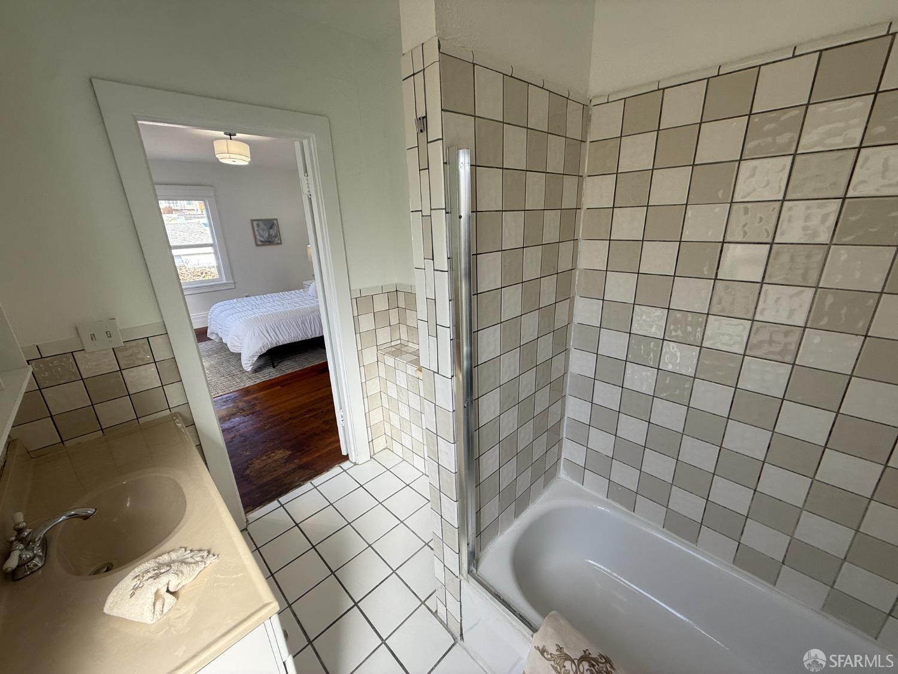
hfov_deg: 102.1
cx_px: 449
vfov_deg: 85.7
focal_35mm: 14
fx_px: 363
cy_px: 337
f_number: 2.2
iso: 50
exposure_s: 1/134
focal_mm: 2.22
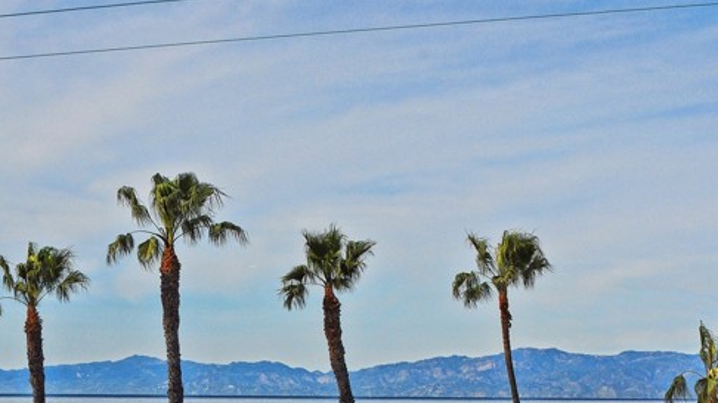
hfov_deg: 18.8
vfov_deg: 10.6
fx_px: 2164
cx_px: 434
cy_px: 237
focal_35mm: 114
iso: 200
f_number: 14
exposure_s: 1/800
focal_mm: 55
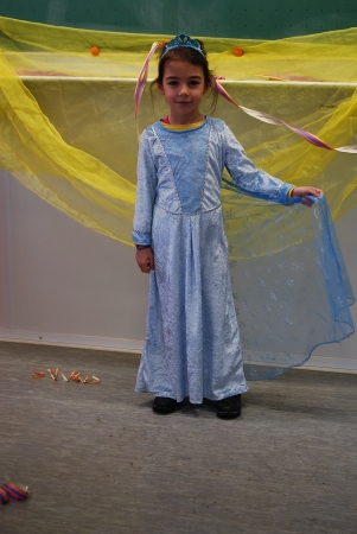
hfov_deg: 19.8
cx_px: 178
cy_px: 267
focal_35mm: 69
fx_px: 1024
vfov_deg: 29.2
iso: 200
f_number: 5.3
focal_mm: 46
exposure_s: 1/30
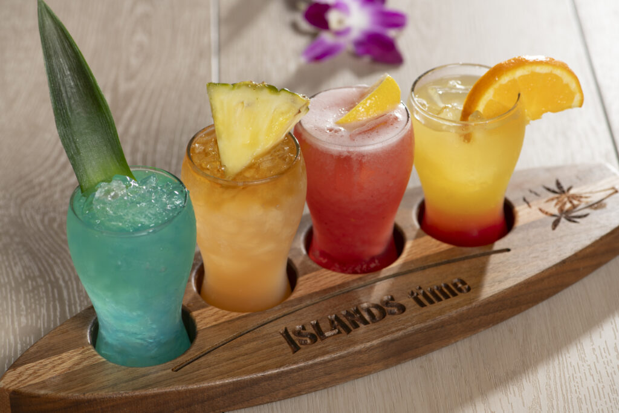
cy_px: 206
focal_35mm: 105
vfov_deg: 13.0
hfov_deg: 19.5
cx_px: 310
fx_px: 1806
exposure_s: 1/160
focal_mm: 105
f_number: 8
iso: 160
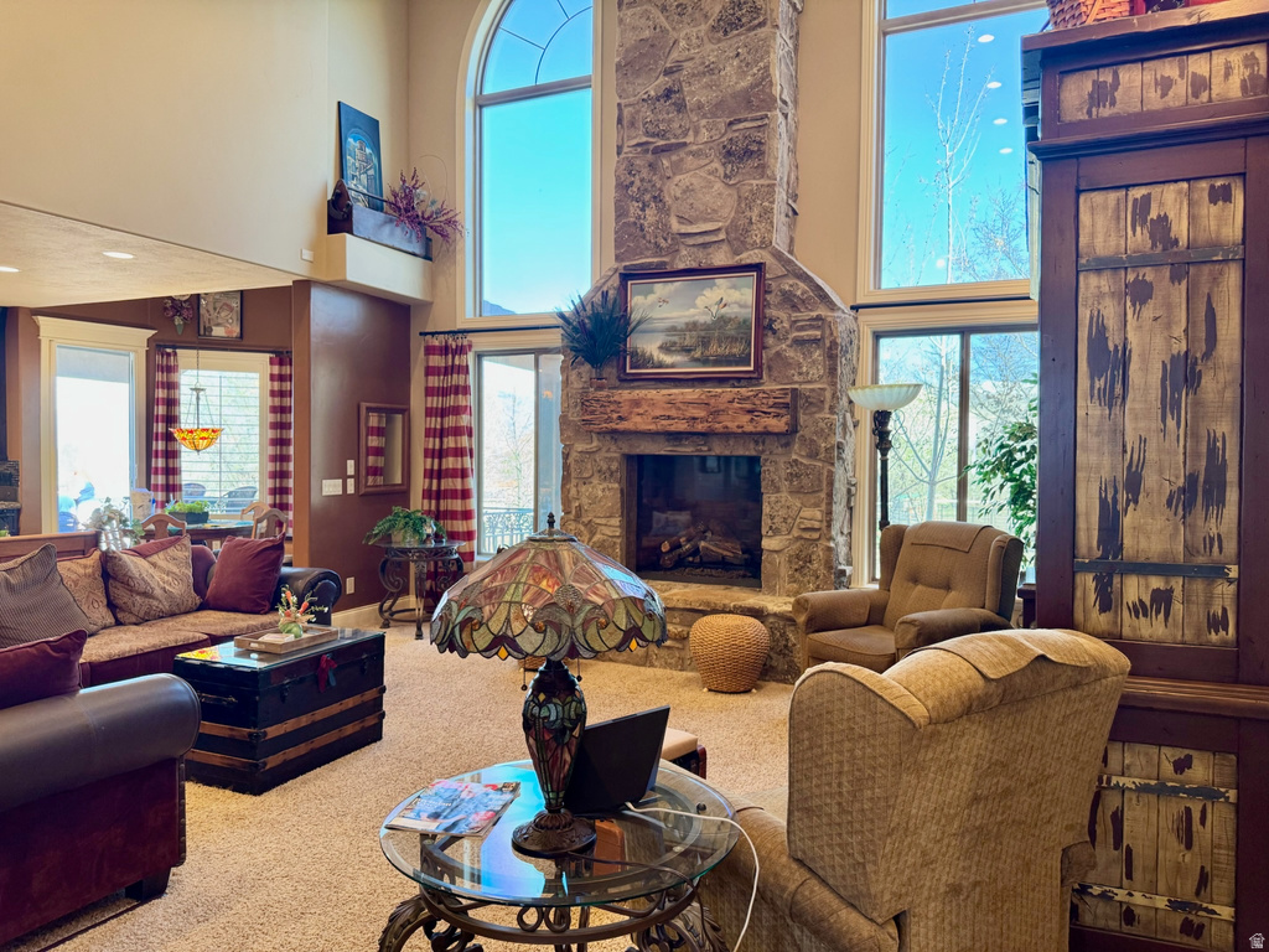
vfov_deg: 56.8
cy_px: 476
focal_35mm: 24
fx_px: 880
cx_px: 634
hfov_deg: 71.6
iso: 160
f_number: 1.78
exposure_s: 1/60
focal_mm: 6.76
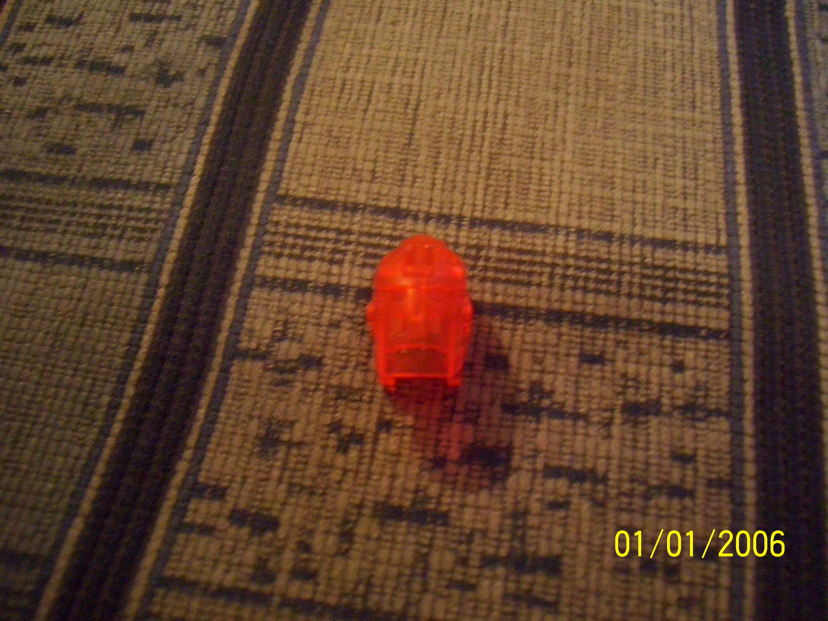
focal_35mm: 36
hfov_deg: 51.4
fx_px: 861
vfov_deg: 39.7
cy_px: 310
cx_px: 414
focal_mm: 6
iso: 800
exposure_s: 1/8
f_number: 2.7
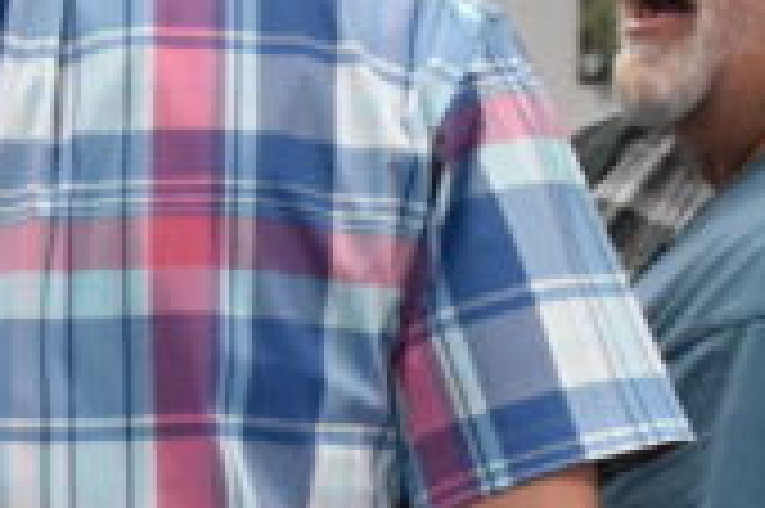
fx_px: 9872
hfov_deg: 4.4
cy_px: 802
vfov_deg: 2.9
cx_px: -378
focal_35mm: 465
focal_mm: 48
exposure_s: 1/125
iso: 2200
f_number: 5.3
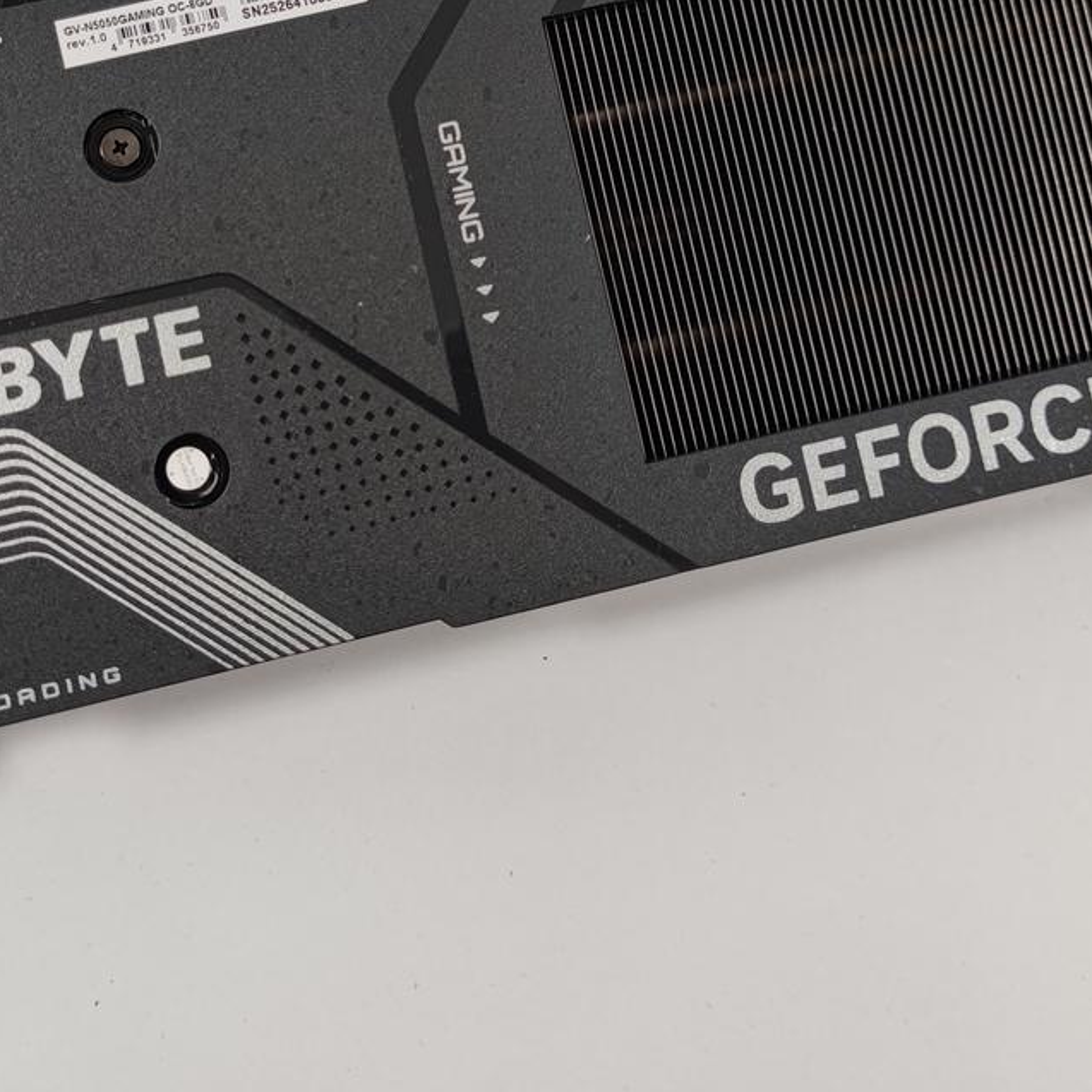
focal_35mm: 52
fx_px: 1856
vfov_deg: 31.9
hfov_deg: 32.7
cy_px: 220
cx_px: 454
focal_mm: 6.78
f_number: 1.85
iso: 75
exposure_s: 1/100
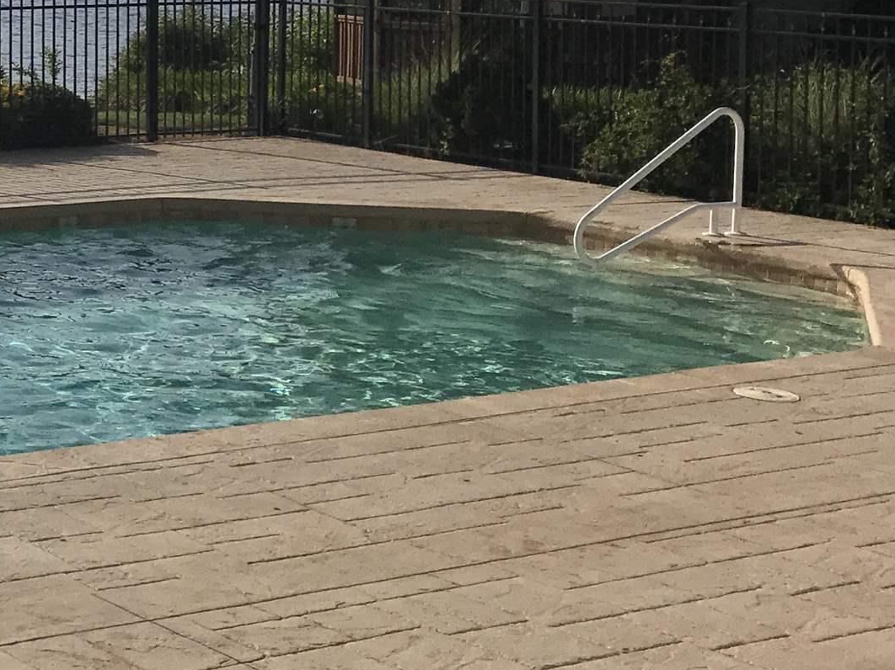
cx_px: -370
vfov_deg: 17.8
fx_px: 2094
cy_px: 15
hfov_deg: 21.1
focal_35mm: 81
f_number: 1.8
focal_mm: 3.99
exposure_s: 1/9615
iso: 25
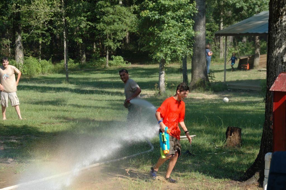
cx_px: 143
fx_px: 893
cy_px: 95
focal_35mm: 112
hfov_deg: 18.2
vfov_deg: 12.1
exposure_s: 1/250
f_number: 8
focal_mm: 75
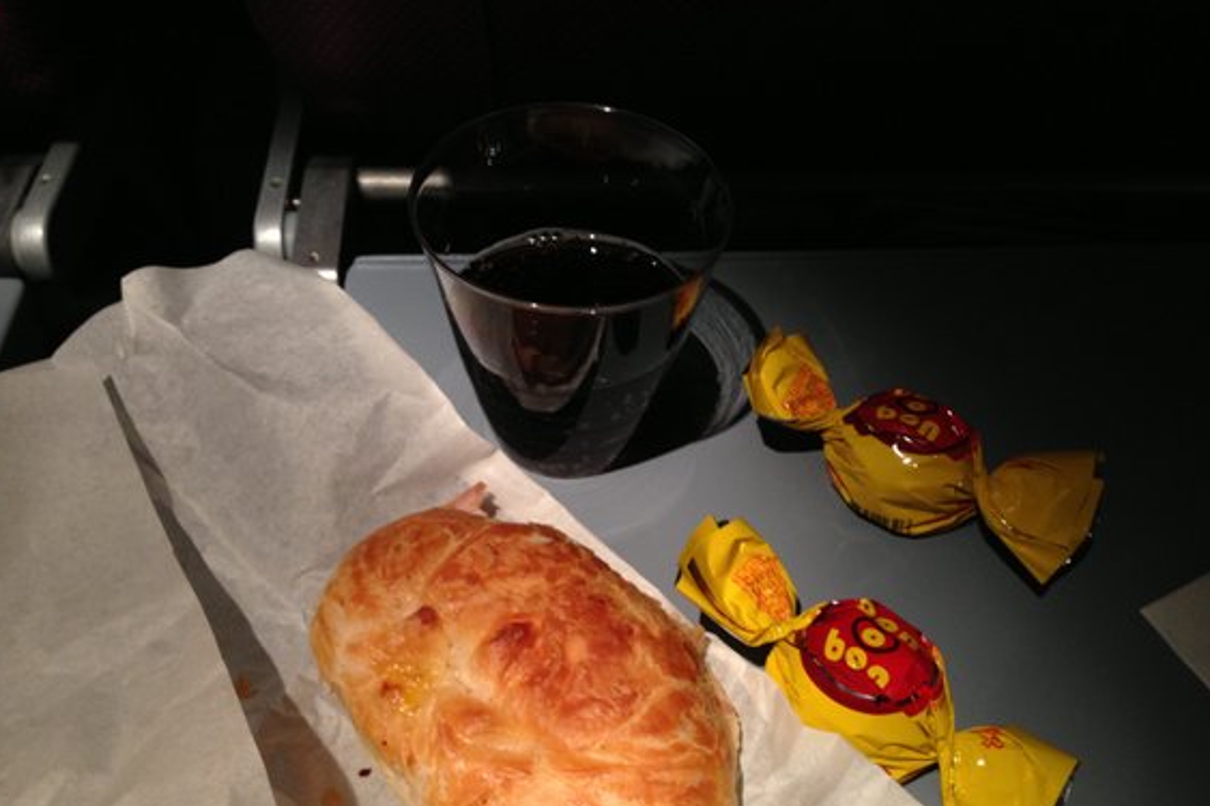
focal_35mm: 36
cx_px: 608
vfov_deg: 36.8
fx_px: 1210
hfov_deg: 53.1
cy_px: 435
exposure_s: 1/20
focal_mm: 4.13
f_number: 2.4
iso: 100
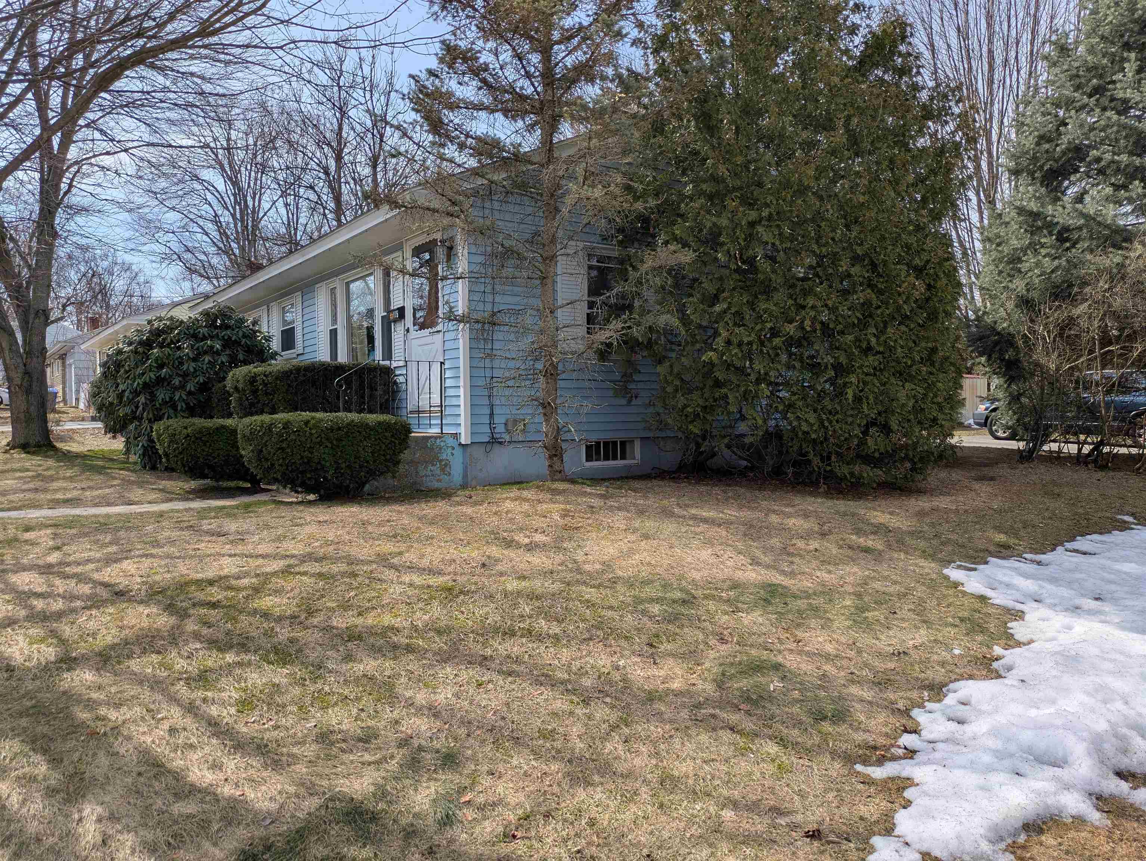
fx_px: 828
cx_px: 573
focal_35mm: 25
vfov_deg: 54.9
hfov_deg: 69.4
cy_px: 430
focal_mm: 5.43
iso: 47
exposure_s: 1/1733
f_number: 1.89
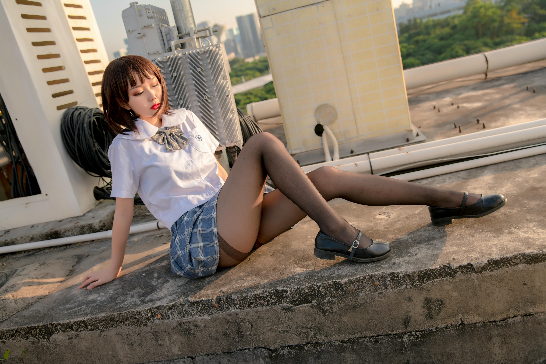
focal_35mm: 30
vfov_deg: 43.6
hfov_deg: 61.9
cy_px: 182
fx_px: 455
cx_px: 273
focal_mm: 30
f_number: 3.5
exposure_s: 1/400
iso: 100
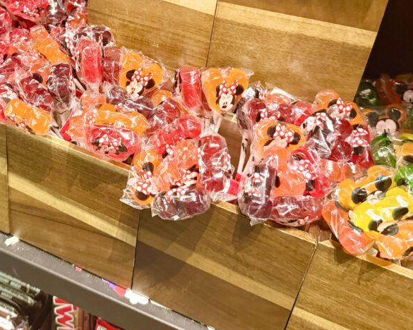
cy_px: 70
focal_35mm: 41
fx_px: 501
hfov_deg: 44.2
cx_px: 143
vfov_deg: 35.4
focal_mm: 6.76
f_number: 1.78
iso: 640
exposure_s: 1/40
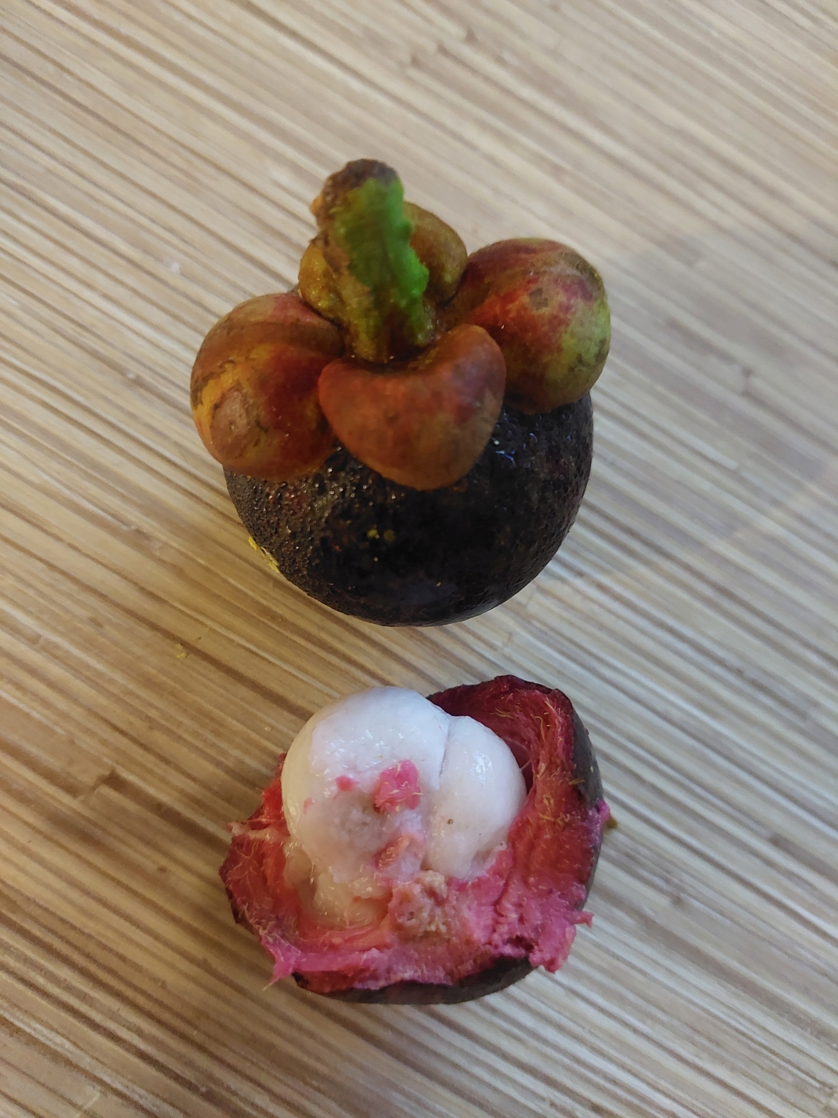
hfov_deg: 54.9
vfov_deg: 69.4
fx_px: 807
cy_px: 559
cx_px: 419
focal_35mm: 25
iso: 1250
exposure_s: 1/14
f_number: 1.8
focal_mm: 5.23
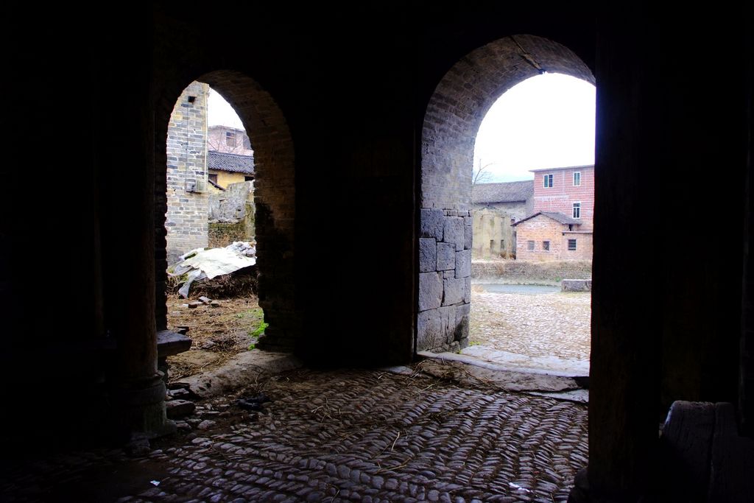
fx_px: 545
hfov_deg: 69.4
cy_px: 252
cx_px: 377
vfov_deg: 49.6
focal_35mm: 26
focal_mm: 17
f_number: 5.6
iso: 200
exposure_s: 1/60
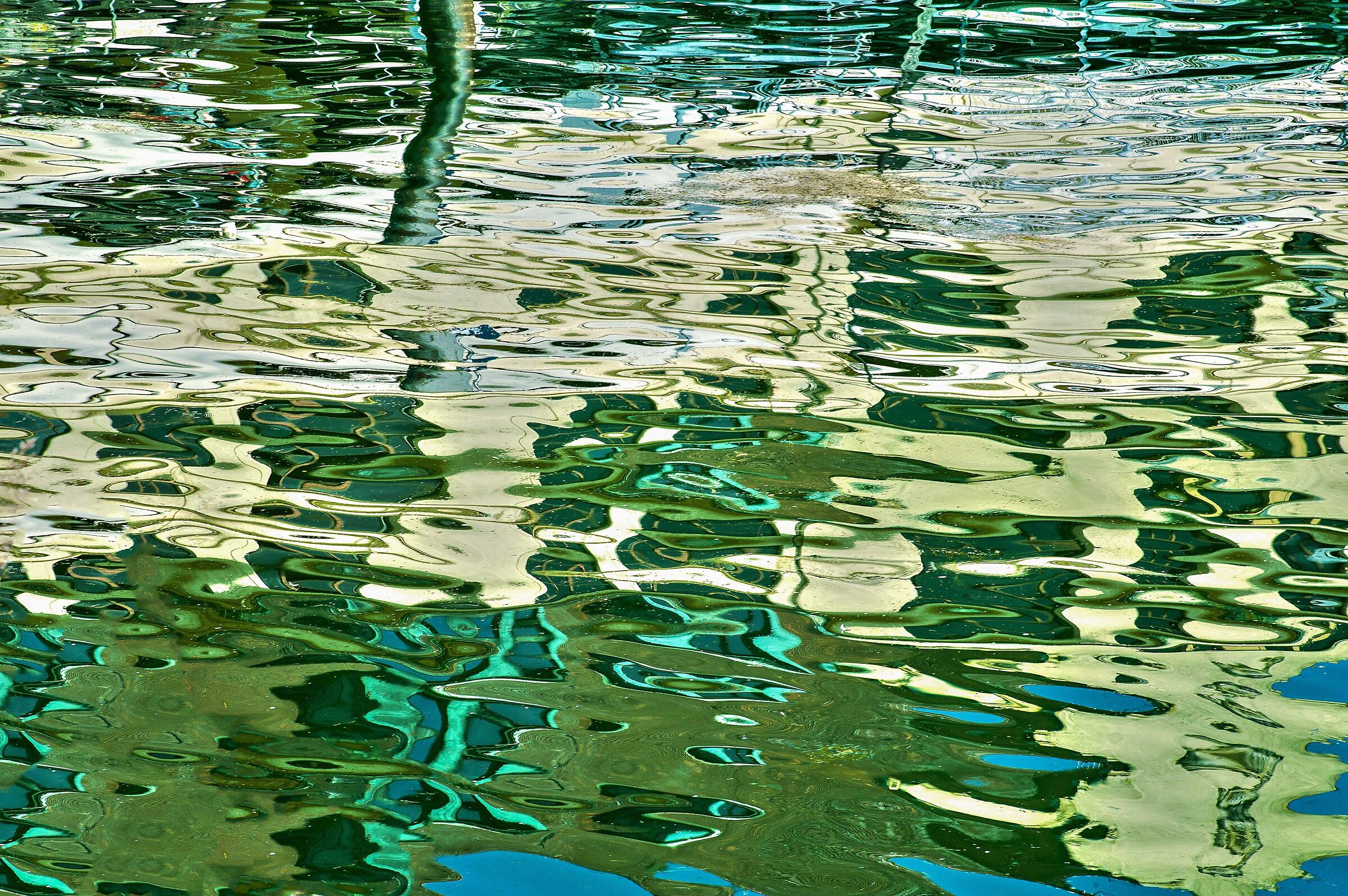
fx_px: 4490
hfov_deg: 17.1
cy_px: 448
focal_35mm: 120
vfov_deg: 11.4
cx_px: 674
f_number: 18
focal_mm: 120
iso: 250
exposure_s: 1/80
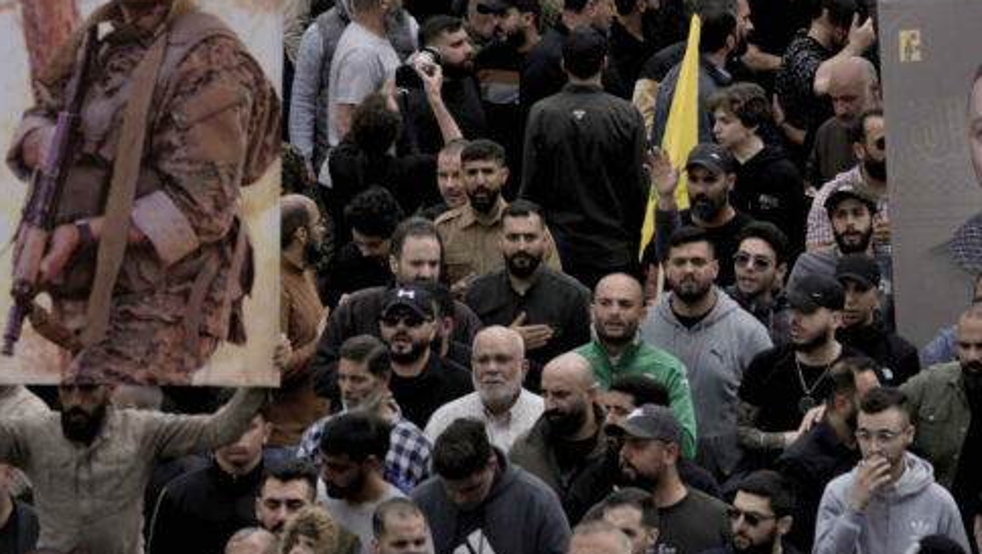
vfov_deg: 4.0
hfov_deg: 7.1
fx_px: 7869
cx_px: 625
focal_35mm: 302
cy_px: 112
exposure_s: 1/640
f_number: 7.1
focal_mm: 194
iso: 200
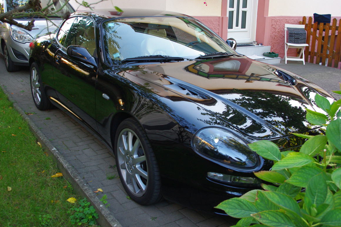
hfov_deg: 51.9
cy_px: 113
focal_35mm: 37
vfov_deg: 35.9
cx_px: 171
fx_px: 350
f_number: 5.6
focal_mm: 24.38
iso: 400
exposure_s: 1/20
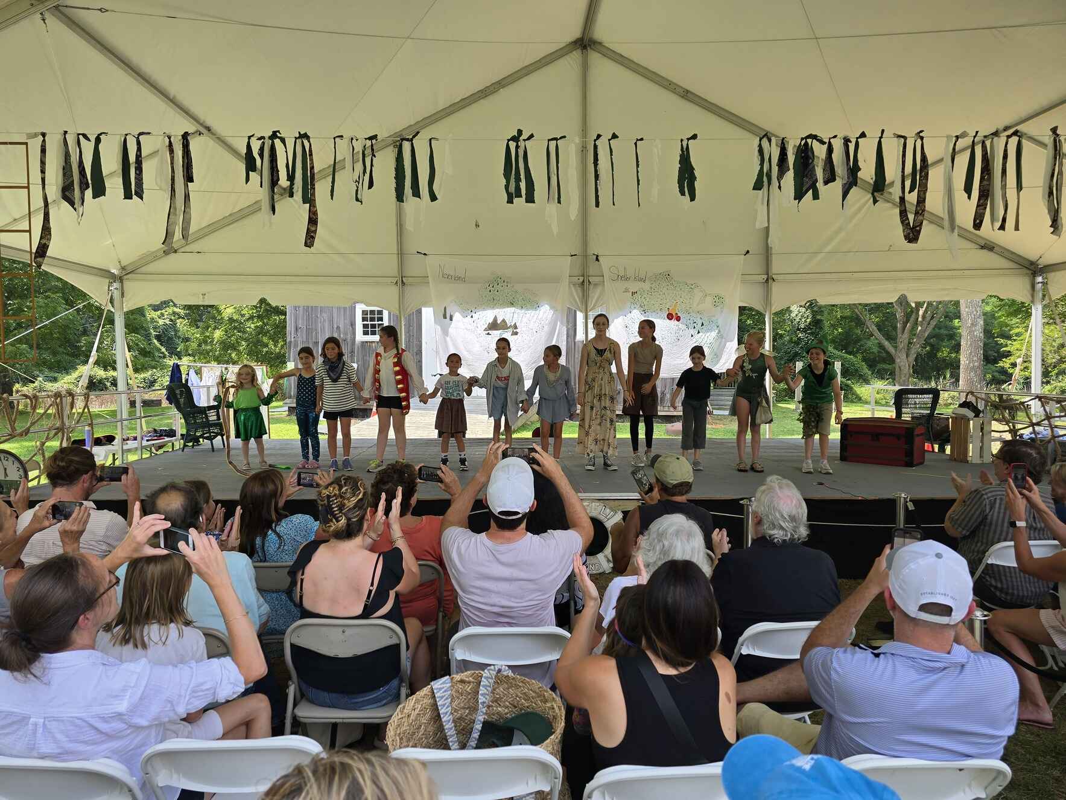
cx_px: 533
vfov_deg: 58.9
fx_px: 708
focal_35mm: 23
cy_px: 400
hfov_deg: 73.9
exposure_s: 1/147
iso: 12
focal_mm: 6.3
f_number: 1.7
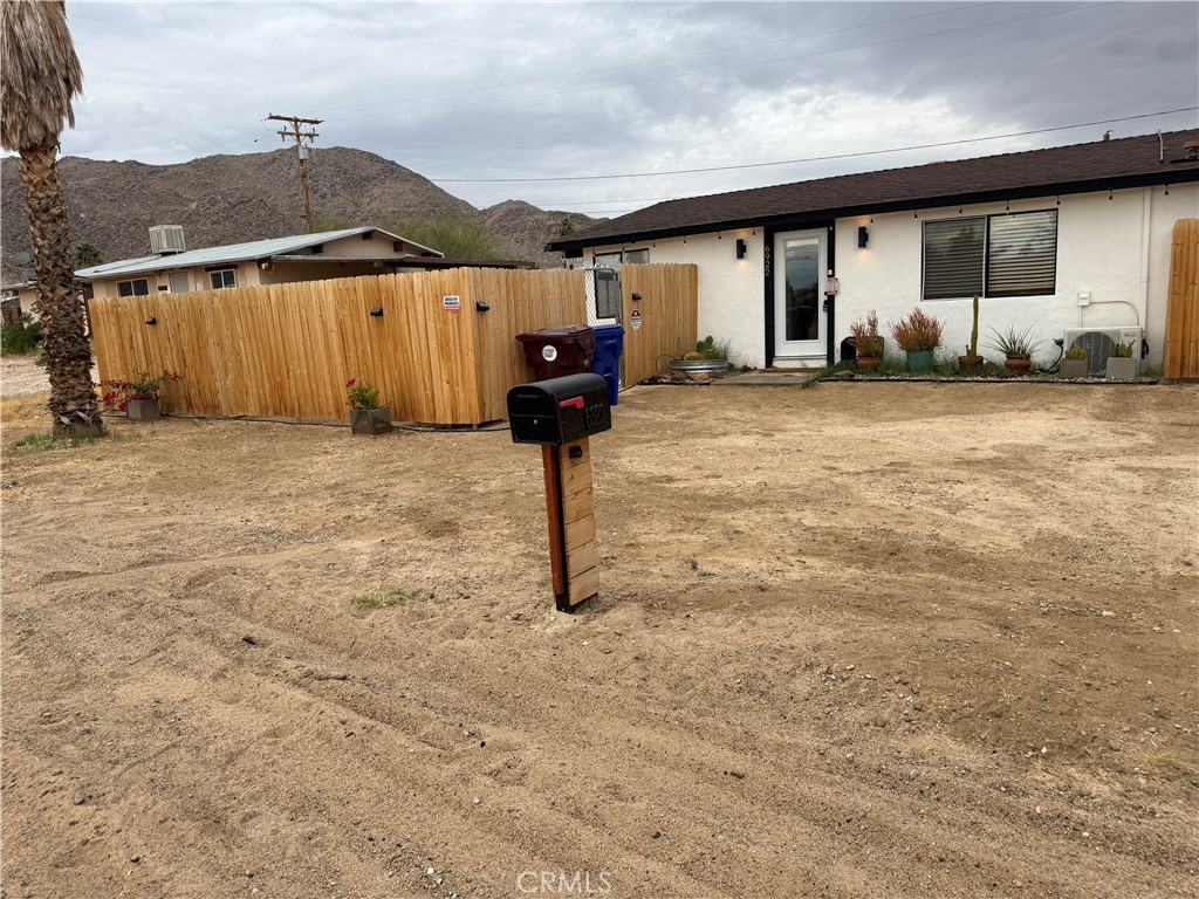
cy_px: 450
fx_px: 831
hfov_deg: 71.6
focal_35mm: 24
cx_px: 600
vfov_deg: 56.8
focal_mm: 6.76
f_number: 1.78
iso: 80
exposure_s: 1/1091
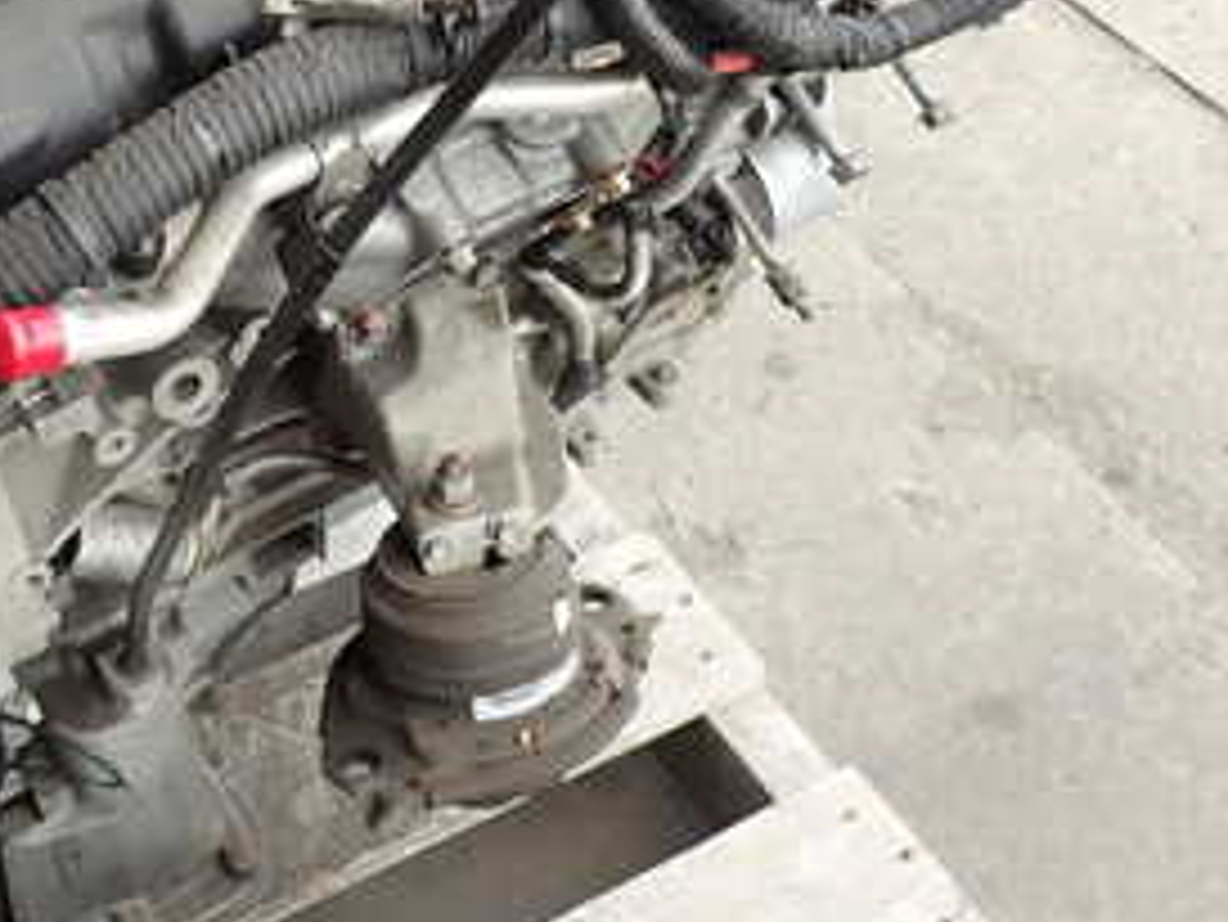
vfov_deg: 25.5
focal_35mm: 55
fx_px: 1952
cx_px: 243
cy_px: 40
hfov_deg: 33.9
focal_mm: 4.5
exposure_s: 1/80
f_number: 2.8
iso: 100
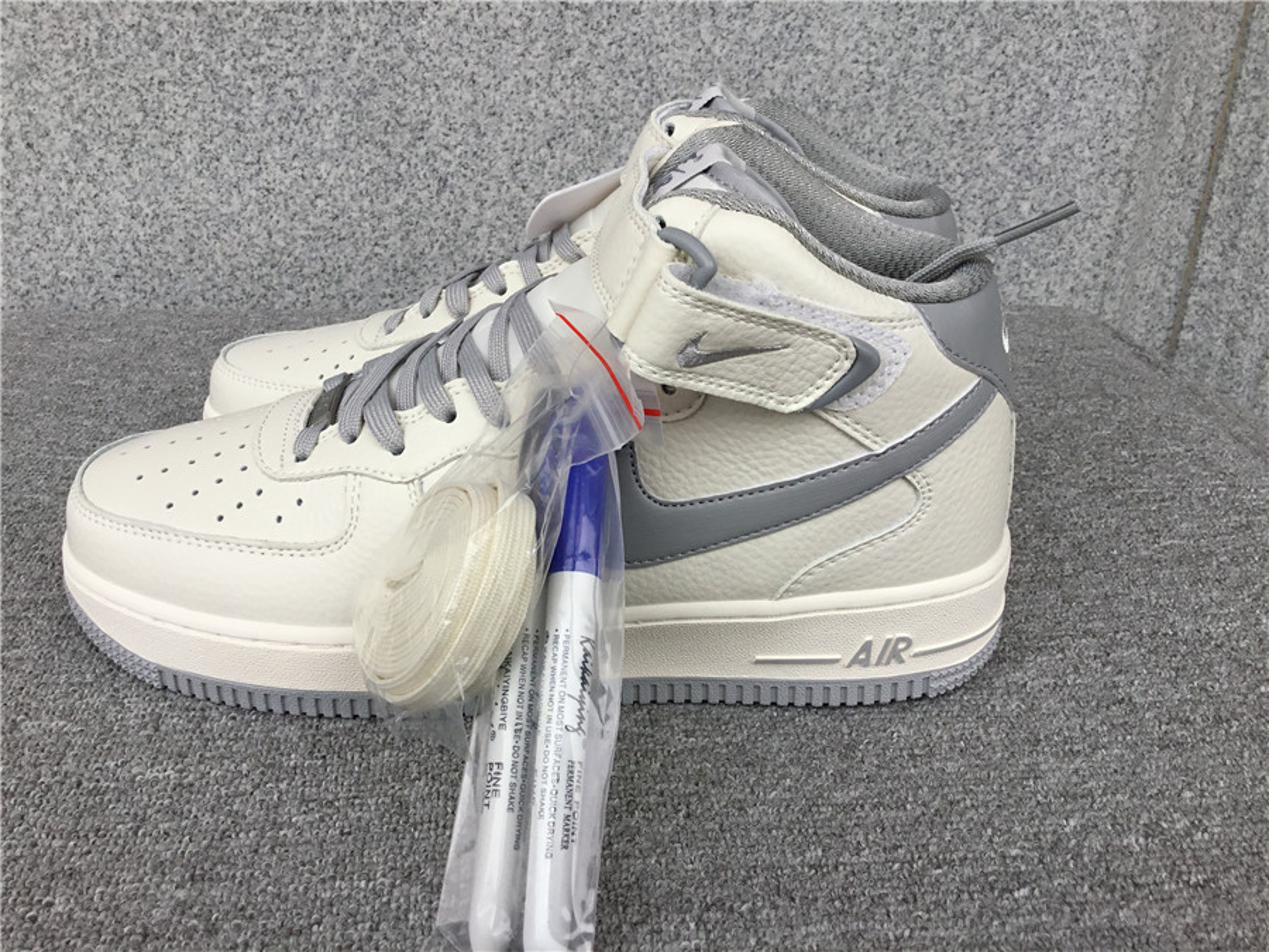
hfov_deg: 58.4
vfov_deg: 45.4
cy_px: 476
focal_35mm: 31
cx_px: 634
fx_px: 1136
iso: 25
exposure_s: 1/342
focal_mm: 3.3
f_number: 2.4
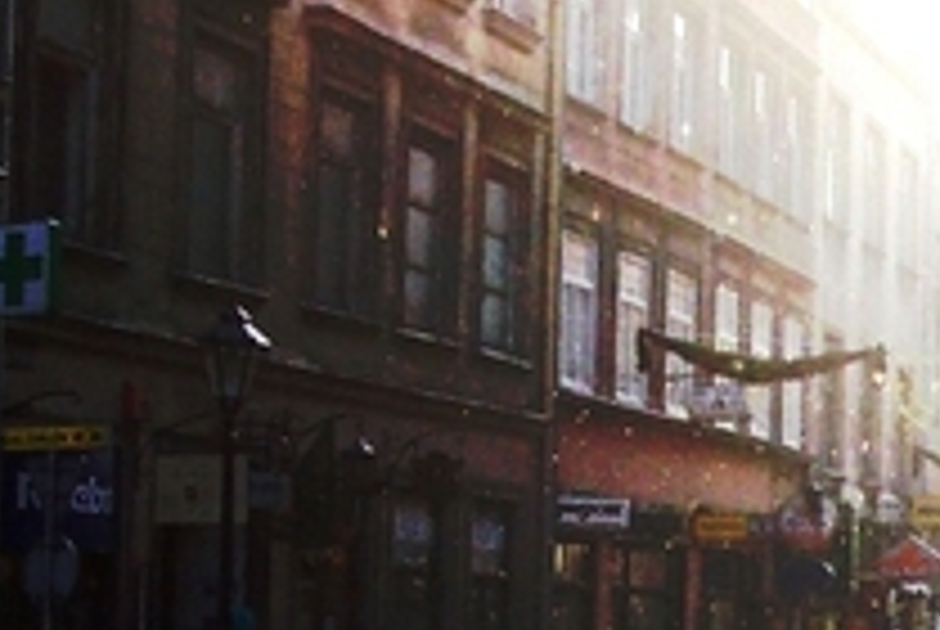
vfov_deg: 11.7
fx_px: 3033
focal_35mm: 116
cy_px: 608
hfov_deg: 17.1
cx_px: 996
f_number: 4.8
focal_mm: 8
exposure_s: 1/350
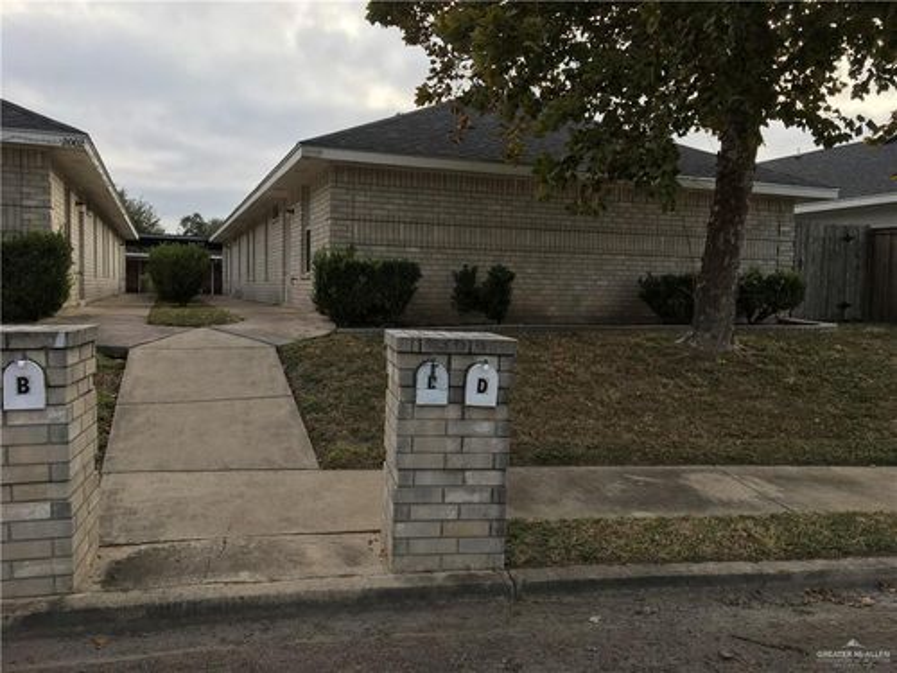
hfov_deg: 61.7
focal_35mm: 29
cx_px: 448
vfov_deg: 48.2
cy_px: 336
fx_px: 751
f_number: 2.2
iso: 25
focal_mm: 4.15
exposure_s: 1/439
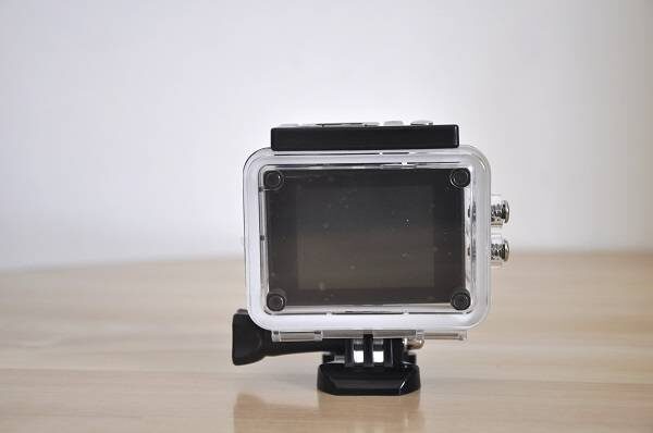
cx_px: 326
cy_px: 216
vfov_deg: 18.1
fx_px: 1358
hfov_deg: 27.0
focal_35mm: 75
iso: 360
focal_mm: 50
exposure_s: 1/30
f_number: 5.6
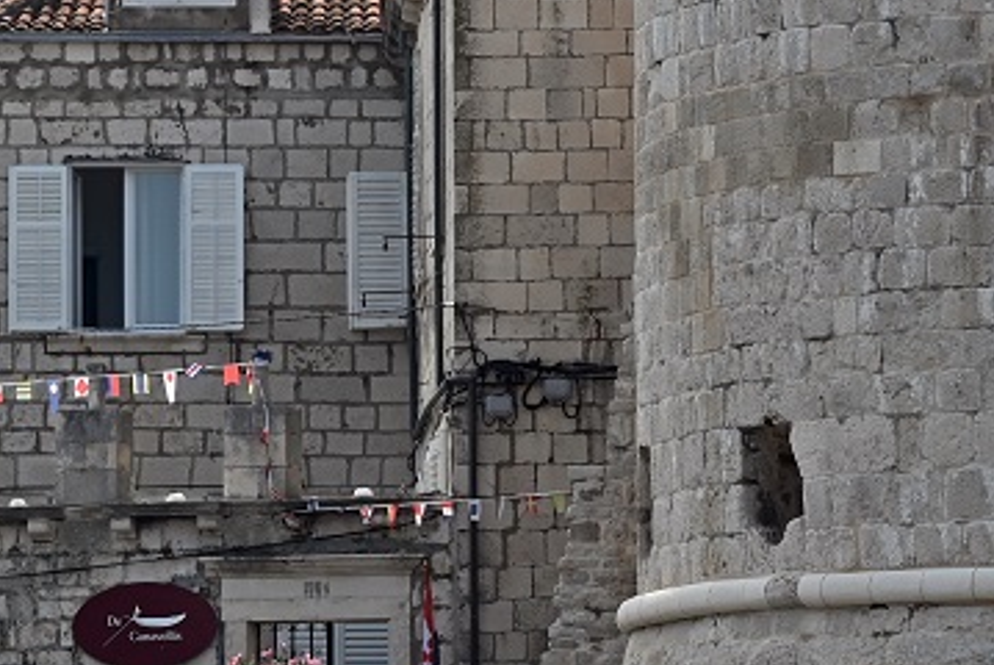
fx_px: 10998
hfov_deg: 5.2
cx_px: 601
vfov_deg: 3.5
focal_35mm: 398
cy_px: 301
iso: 100
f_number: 6.3
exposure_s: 1/640
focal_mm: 110
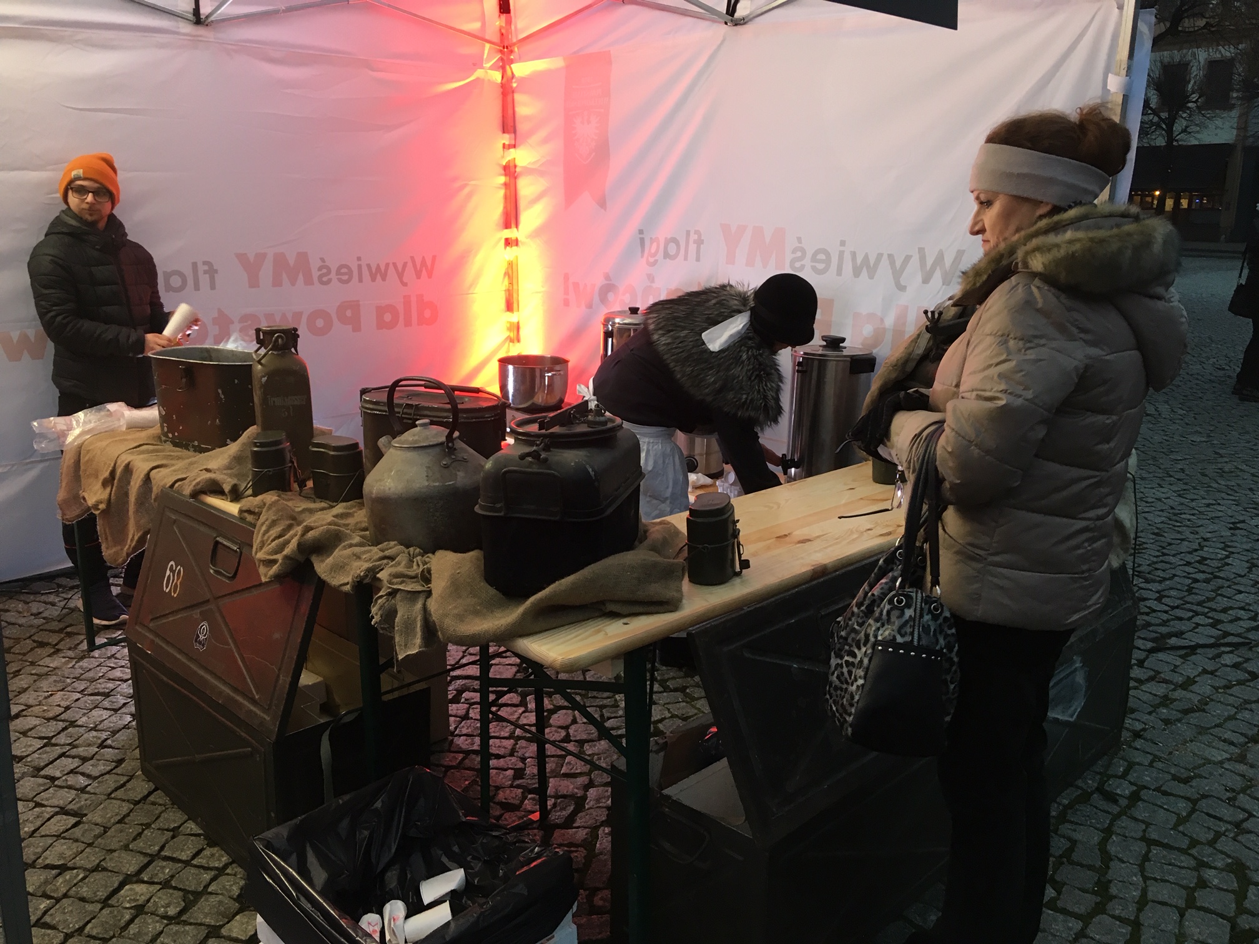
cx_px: 630
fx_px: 1055
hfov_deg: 61.7
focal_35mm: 29
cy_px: 472
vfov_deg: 48.2
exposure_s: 1/33
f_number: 2.2
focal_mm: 4.15
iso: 100
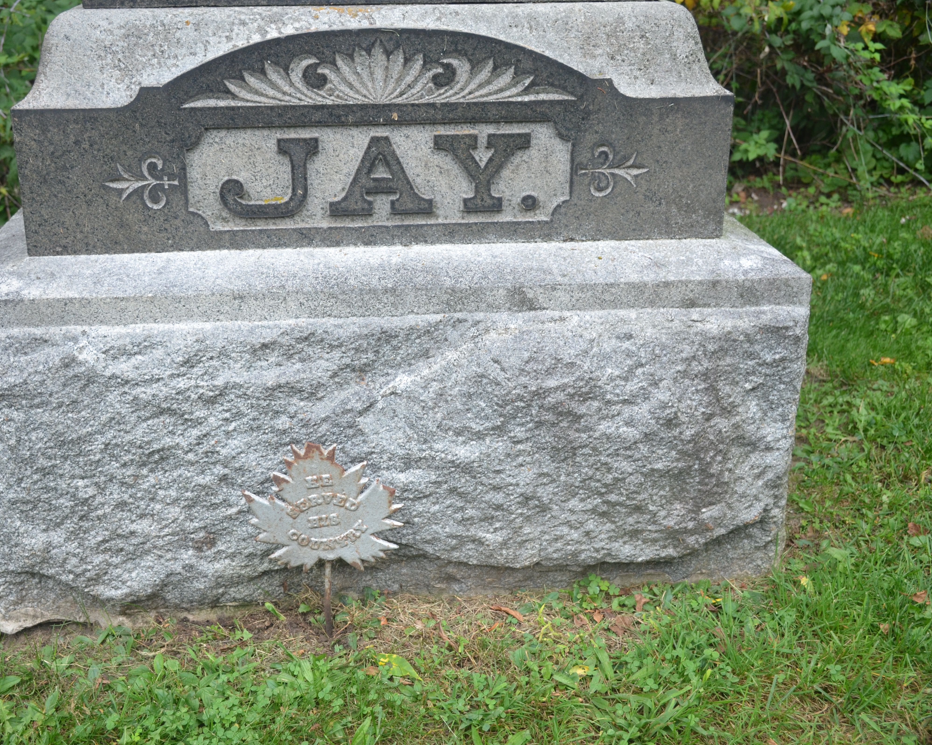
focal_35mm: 45
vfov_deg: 33.4
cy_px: 373
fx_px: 1241
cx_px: 410
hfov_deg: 41.1
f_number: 5
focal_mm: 26
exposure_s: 1/100
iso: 400
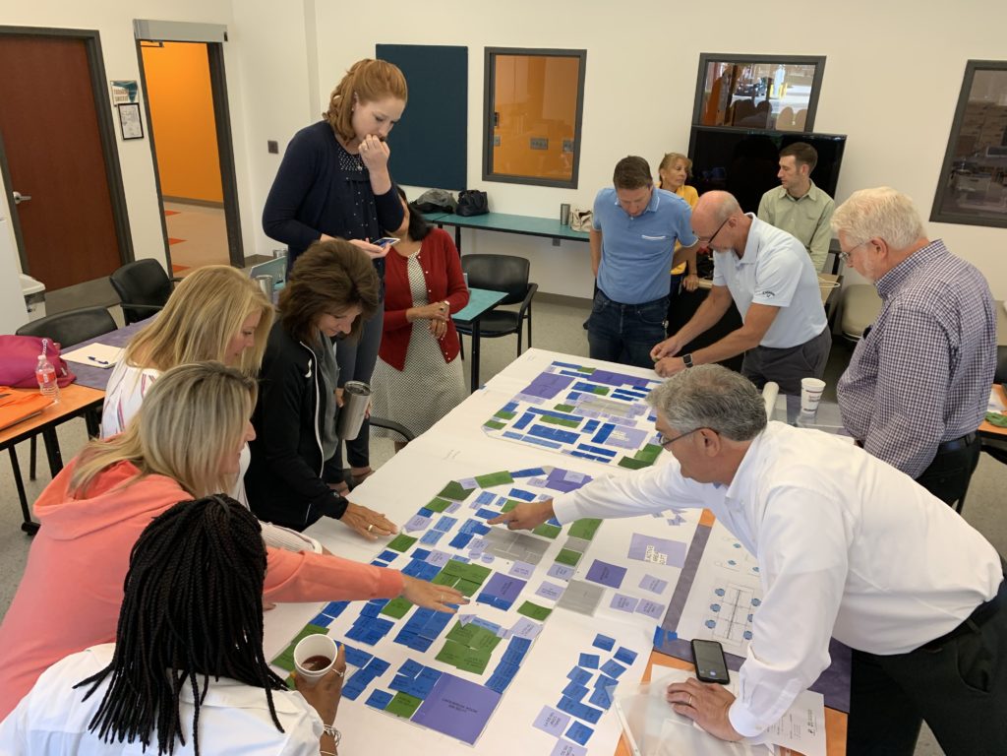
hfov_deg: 67.3
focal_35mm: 26
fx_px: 756
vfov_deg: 53.1
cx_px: 504
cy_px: 378
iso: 80
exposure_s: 1/60
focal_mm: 4.25
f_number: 1.8
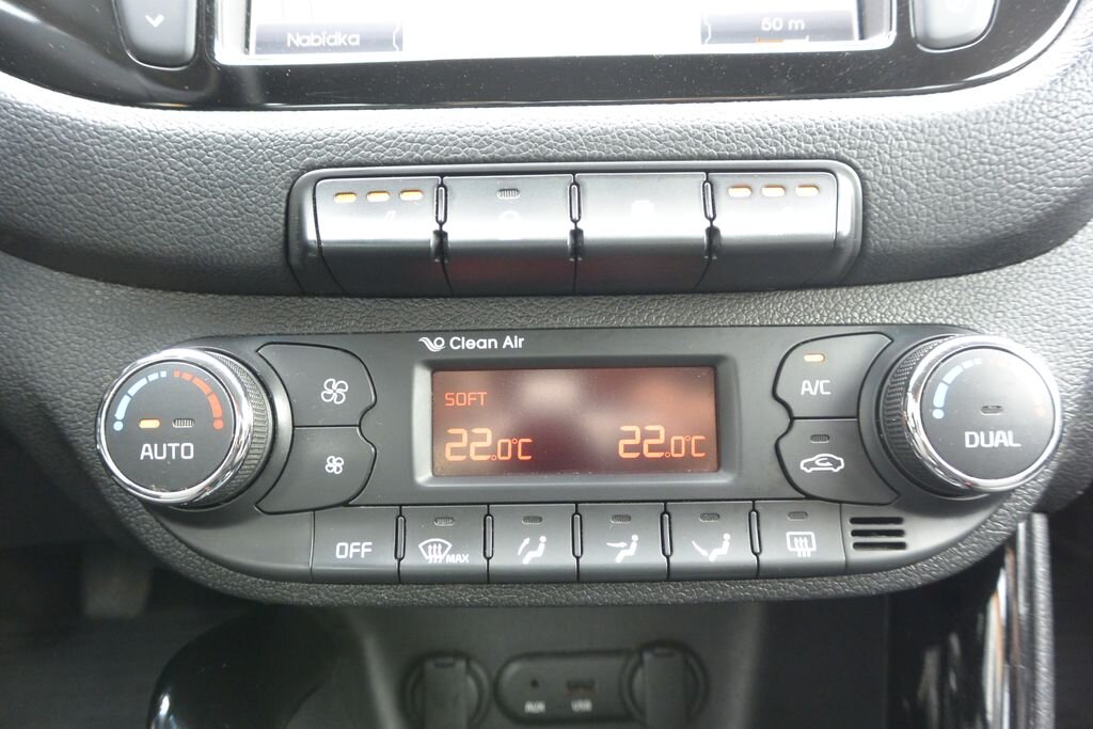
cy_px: 364
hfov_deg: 67.4
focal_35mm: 27
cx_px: 546
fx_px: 820
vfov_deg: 47.9
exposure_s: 1/40
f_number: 3.5
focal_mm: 10
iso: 800
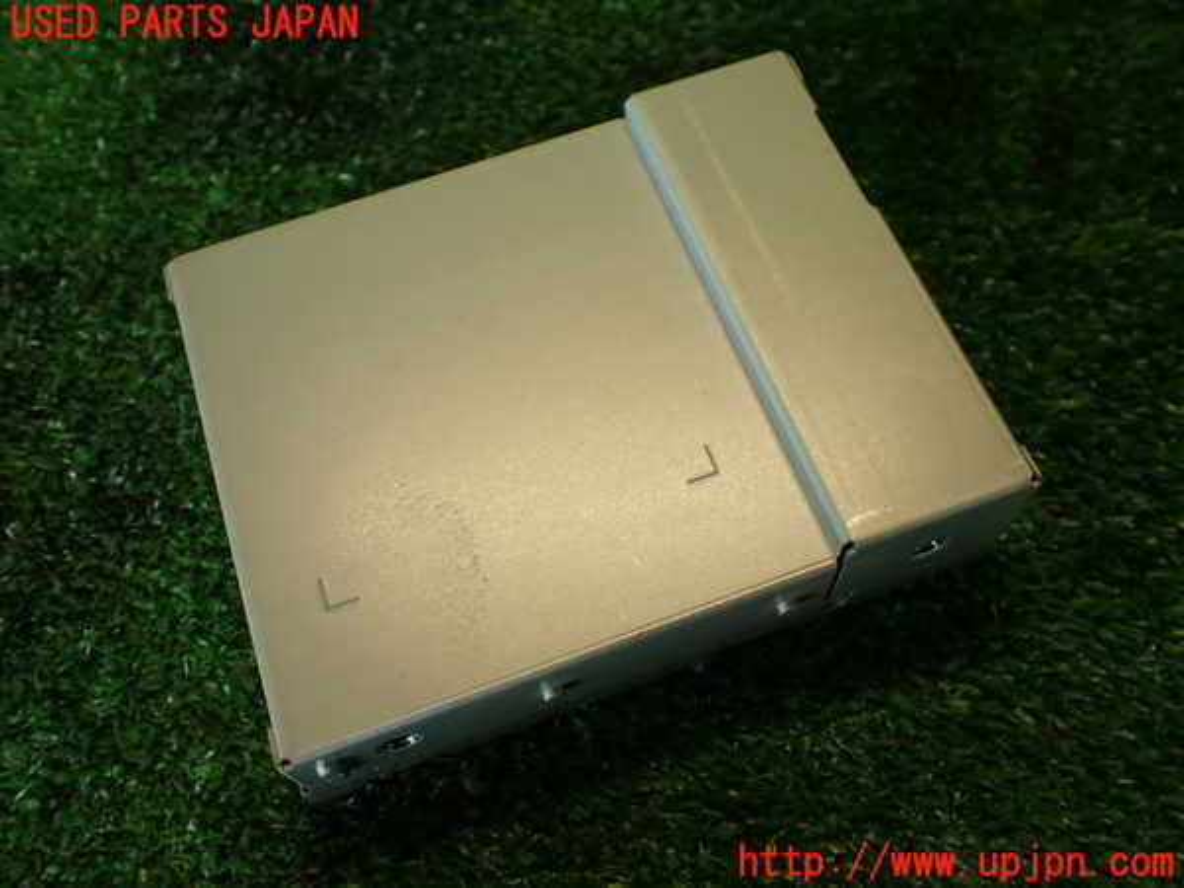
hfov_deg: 56.8
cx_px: 592
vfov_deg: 44.2
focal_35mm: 32
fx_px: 1095
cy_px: 444
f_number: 2.4
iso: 125
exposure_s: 1/60
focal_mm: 5.79
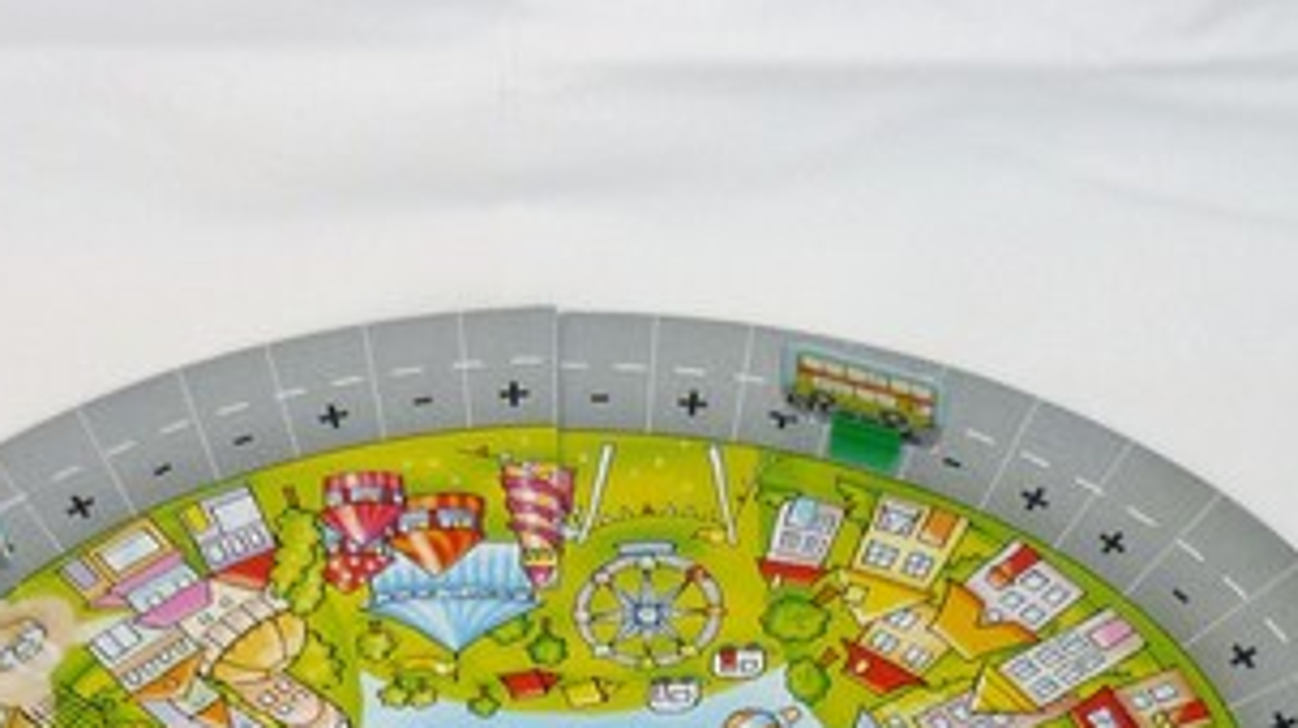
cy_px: 1131
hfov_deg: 22.5
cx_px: 557
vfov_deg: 12.1
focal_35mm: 95
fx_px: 3268
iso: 100
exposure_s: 1/30
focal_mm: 5.5
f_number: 2.8
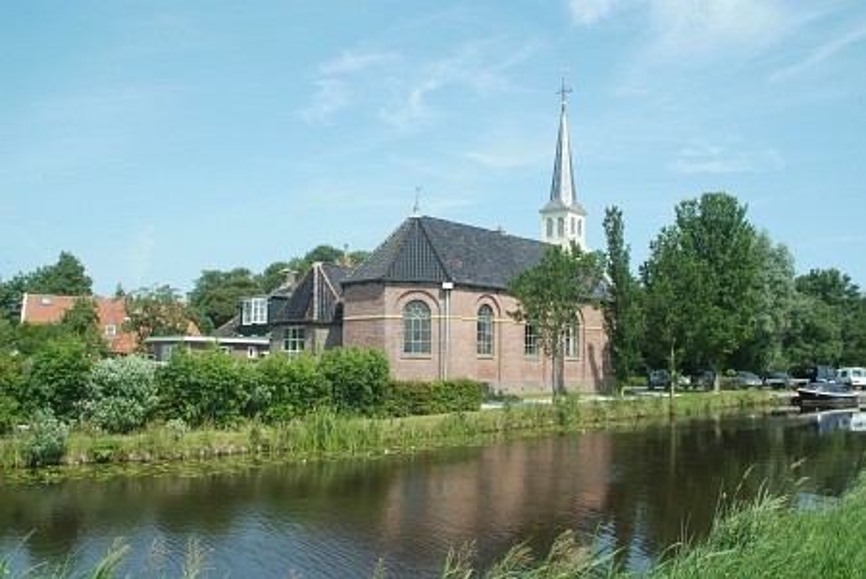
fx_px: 795
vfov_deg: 40.1
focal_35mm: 33
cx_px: 433
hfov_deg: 57.2
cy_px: 290
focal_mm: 22
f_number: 13
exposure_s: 1/250
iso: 400
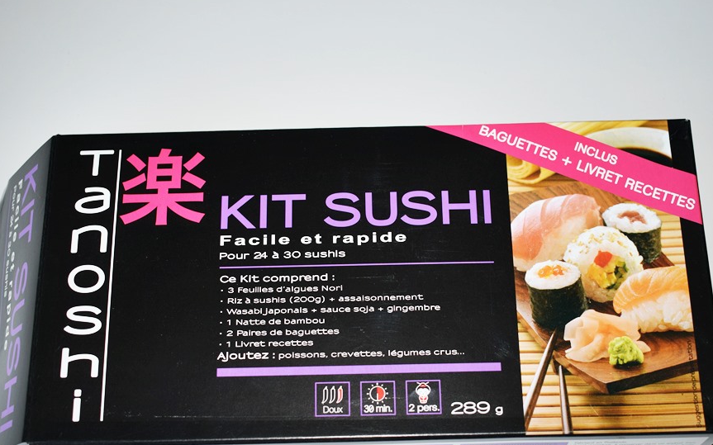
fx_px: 1022
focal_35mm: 53
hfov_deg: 38.4
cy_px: 277
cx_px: 375
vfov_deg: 24.5
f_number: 5
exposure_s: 1/100
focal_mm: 29
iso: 360
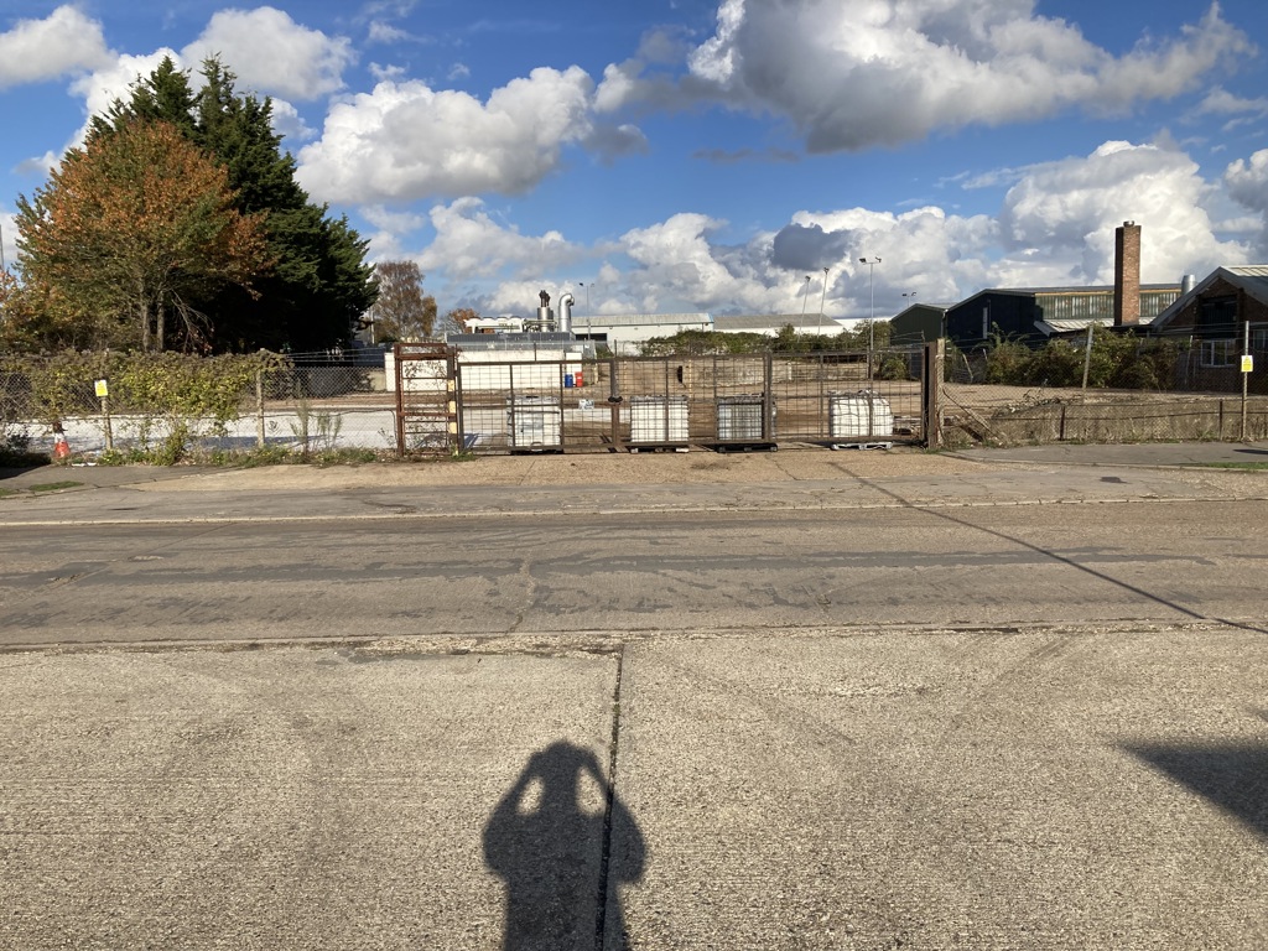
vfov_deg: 49.7
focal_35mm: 28
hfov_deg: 63.4
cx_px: 634
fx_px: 1026
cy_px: 476
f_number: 1.8
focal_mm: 3.99
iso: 20
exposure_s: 1/3003
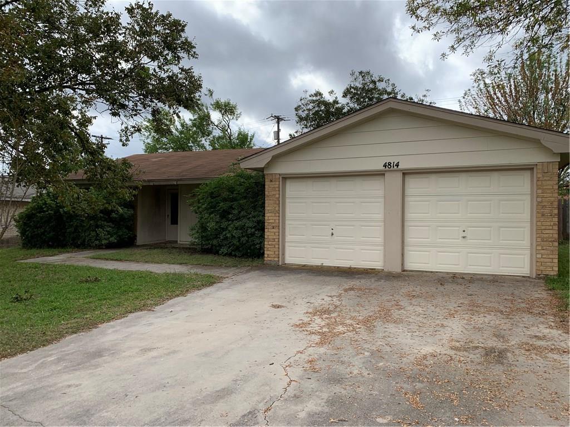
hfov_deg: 67.3
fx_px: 428
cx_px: 285
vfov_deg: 53.1
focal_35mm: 26
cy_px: 214
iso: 25
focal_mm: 4.25
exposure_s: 1/1536
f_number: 1.8
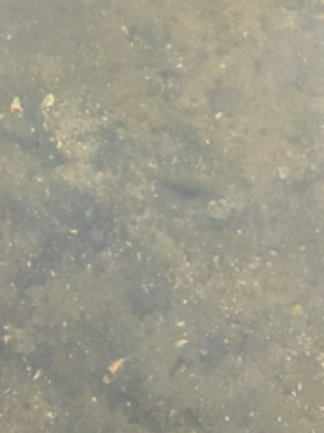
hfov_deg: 9.2
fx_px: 2011
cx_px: 45
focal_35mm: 161
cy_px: -379
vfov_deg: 11.3
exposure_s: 1/430
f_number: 2.2
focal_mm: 4.15
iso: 25
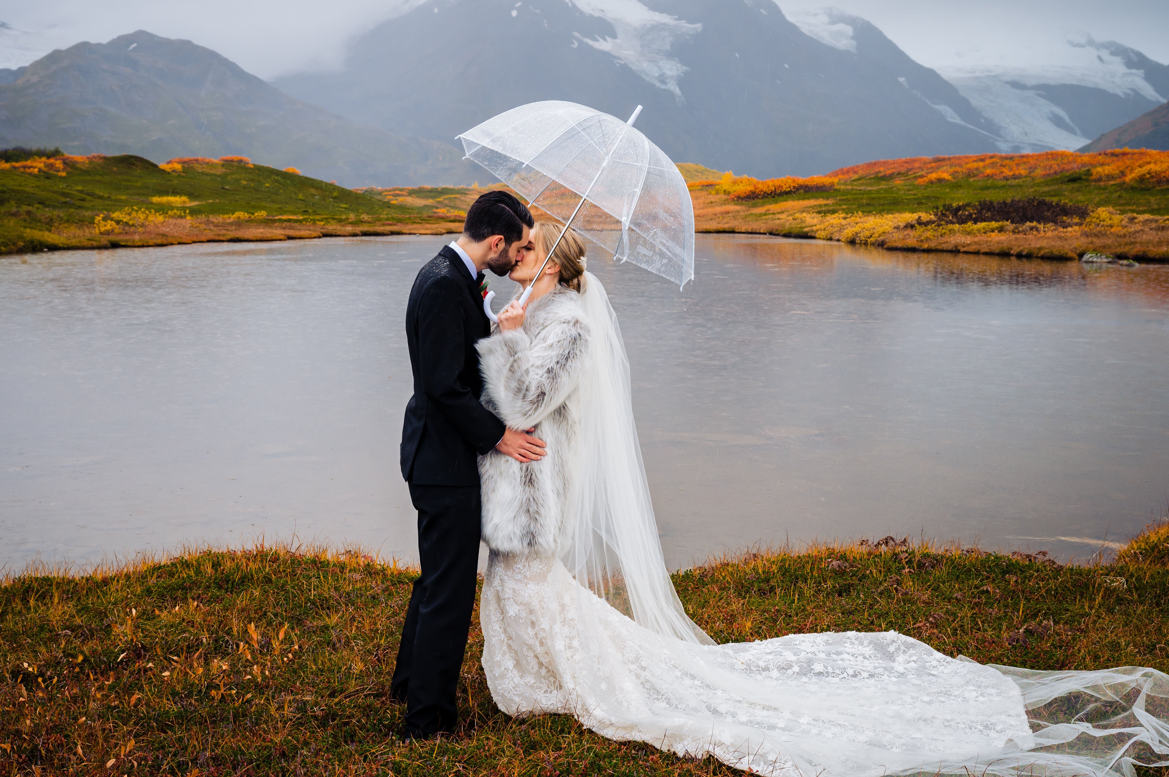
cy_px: 330
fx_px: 1525
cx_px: 578
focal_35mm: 47
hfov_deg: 41.9
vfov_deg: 28.6
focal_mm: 40
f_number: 7.1
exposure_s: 1/250
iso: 400
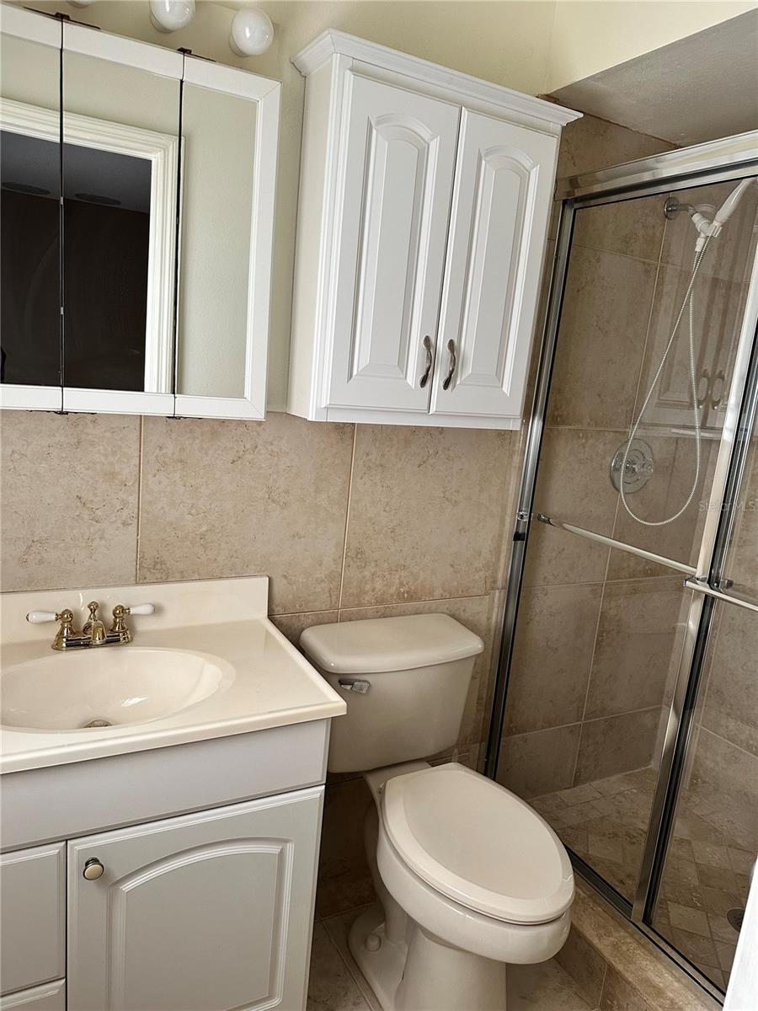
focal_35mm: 24
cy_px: 506
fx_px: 701
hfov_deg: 56.8
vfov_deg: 71.6
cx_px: 379
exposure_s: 1/92
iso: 250
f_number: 1.78
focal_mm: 6.86
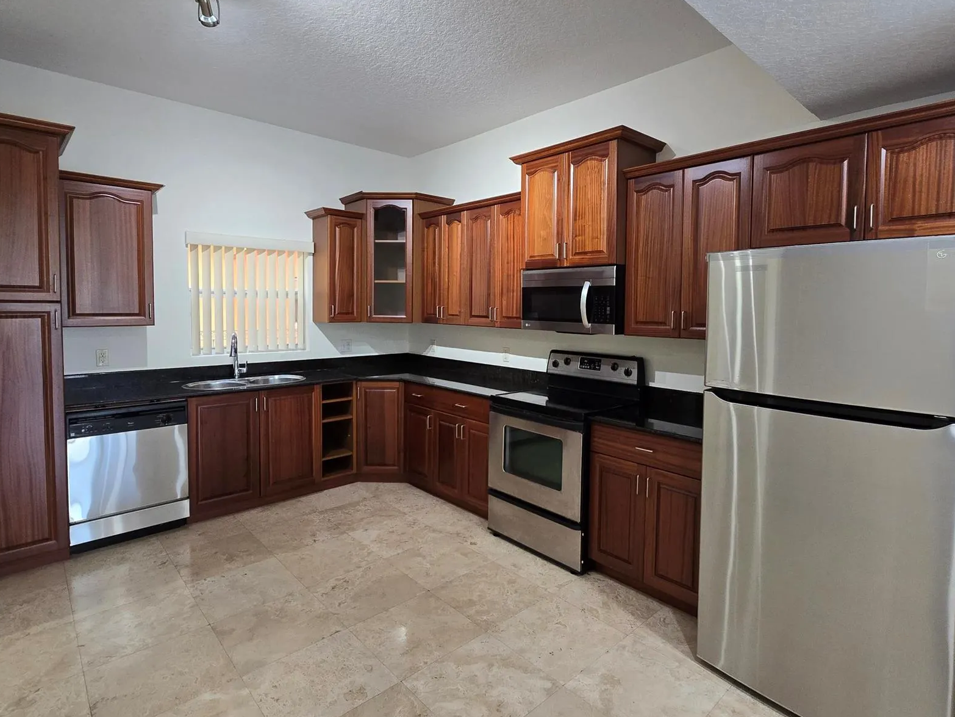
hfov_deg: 90.9
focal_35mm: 17
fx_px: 469
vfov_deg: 74.6
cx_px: 511
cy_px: 330
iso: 200
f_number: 2.2
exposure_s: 1/60
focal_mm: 2.2
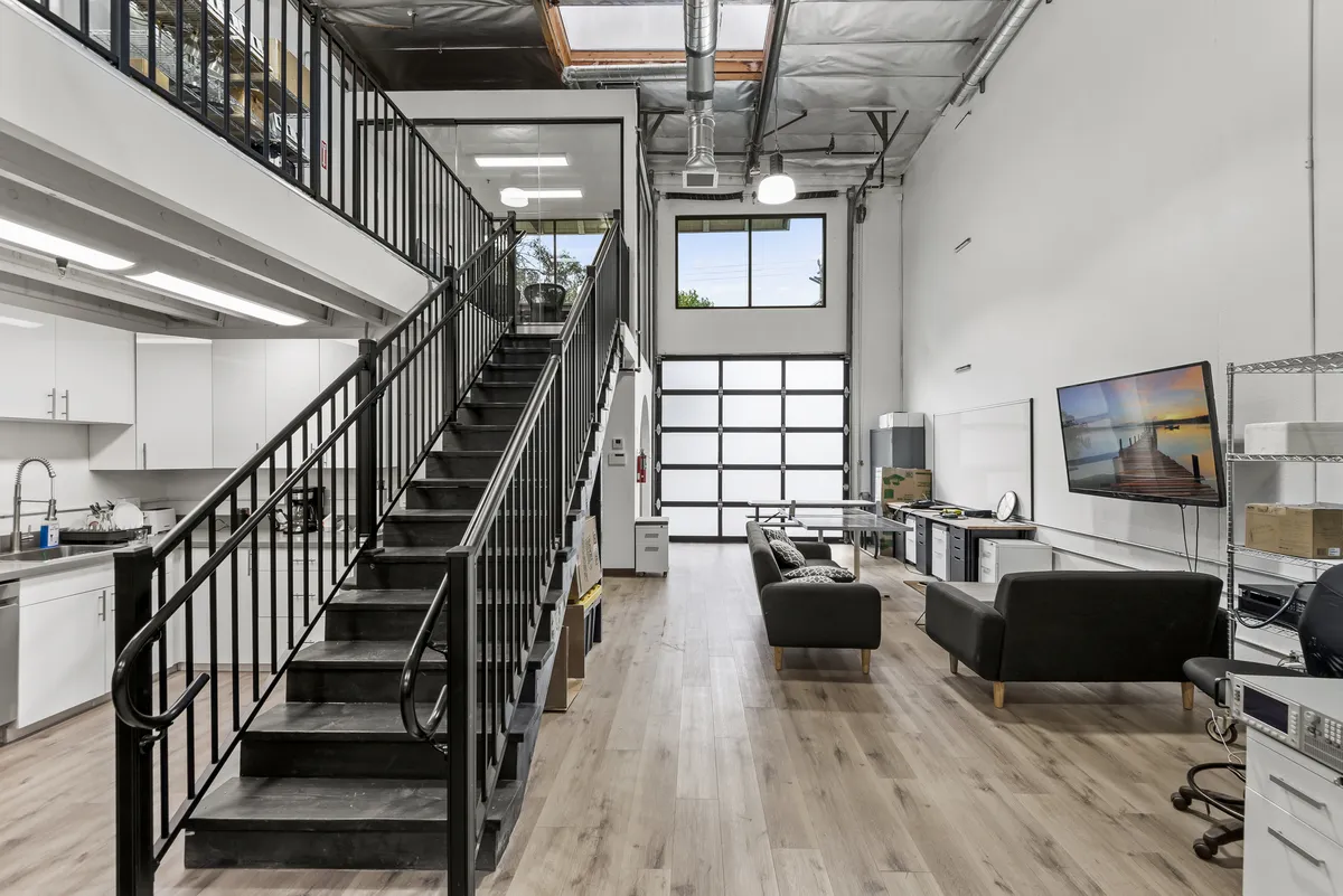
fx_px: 597
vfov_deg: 73.8
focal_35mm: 16
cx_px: 672
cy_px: 448
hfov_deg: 96.7
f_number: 8
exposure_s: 1/4
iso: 640
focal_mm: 16
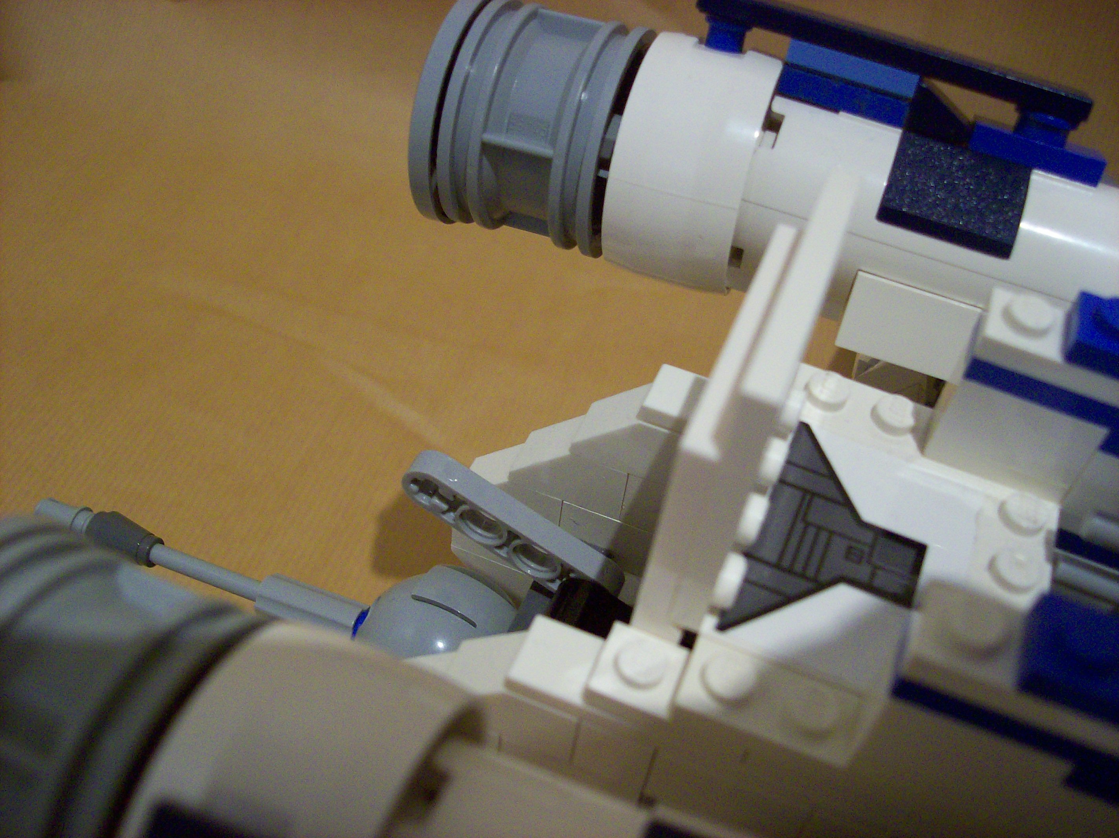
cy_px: 419
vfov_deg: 39.6
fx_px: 1163
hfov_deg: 51.4
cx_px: 560
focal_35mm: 36
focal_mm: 6
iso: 160
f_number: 2.7
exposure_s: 1/30.1
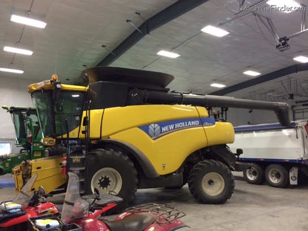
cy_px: 116
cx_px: 154
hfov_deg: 61.7
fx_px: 258
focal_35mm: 29
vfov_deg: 48.2
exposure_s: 1/30
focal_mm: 4.15
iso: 50
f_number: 2.2
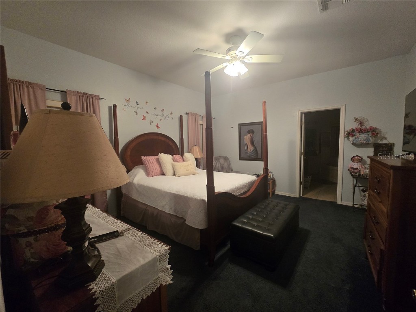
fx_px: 156
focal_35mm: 13
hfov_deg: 106.2
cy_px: 156
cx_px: 208
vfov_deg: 89.9
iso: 640
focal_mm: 2.2
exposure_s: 1/60
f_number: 2.2
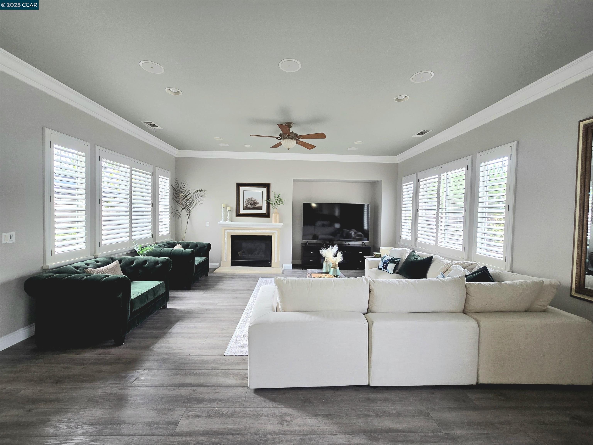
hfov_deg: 106.2
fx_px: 223
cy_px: 222
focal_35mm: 13
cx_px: 296
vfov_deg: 89.9
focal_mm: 2.2
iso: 64
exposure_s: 1/60.2
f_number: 2.2
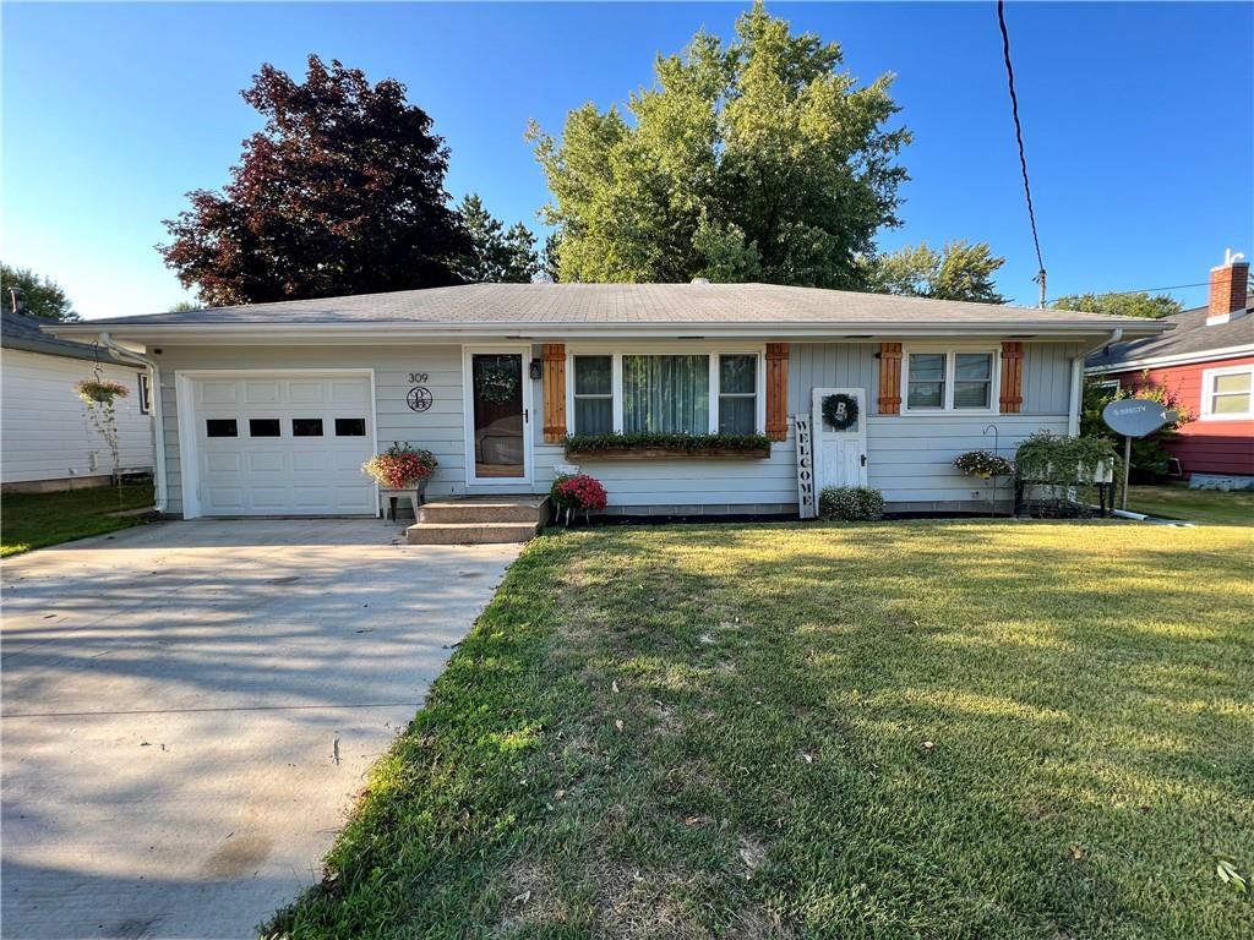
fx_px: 471
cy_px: 470
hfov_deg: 106.2
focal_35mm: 13
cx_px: 627
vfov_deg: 89.9
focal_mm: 1.57
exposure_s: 1/259
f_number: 1.8
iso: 32
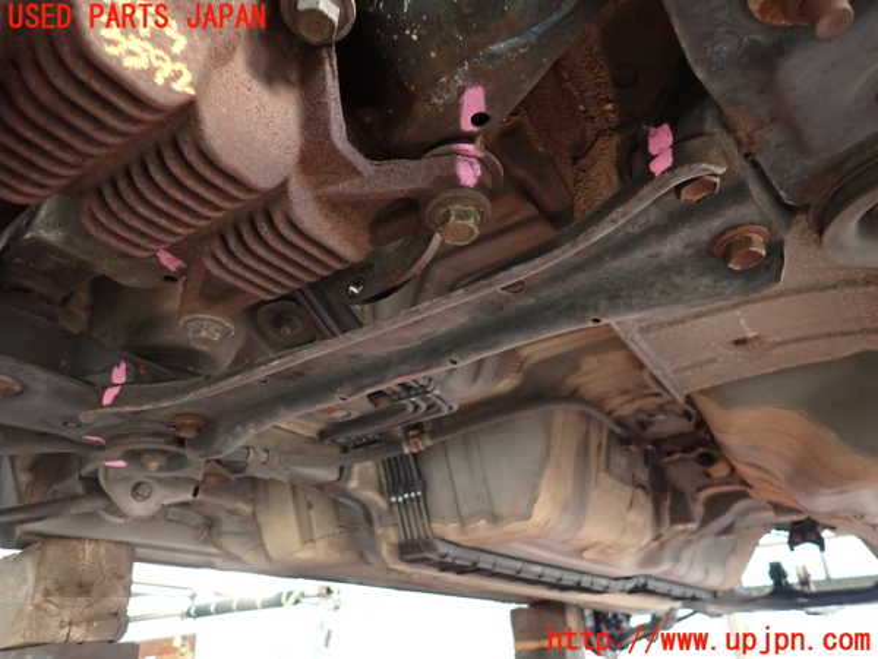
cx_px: 439
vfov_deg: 54.9
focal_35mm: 25
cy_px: 330
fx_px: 634
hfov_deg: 69.4
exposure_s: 1/30
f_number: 2
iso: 400
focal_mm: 4.5
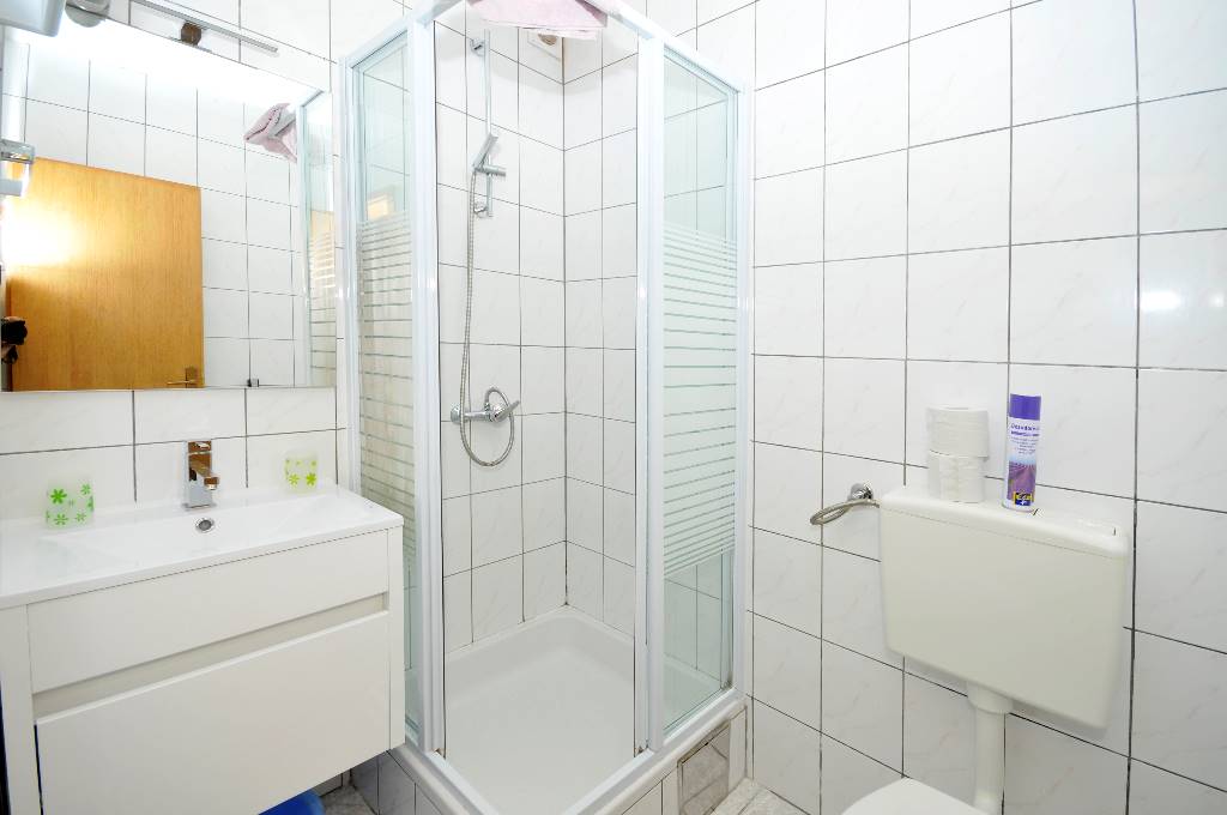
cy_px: 408
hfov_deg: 100.5
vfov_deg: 77.2
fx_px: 511
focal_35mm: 15
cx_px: 614
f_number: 7.1
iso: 250
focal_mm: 10
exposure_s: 1/125
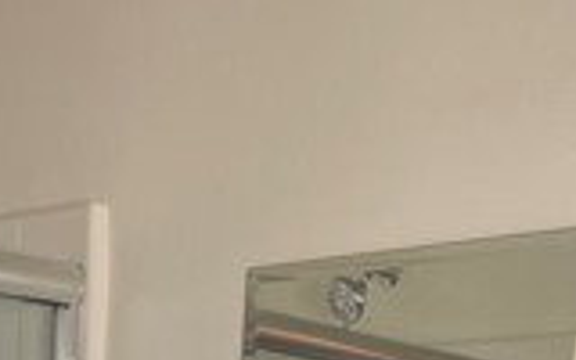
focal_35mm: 110
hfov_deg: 18.6
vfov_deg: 9.2
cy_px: 1116
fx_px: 1727
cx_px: 58
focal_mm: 5.1
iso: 80
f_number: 1.6
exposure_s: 1/120
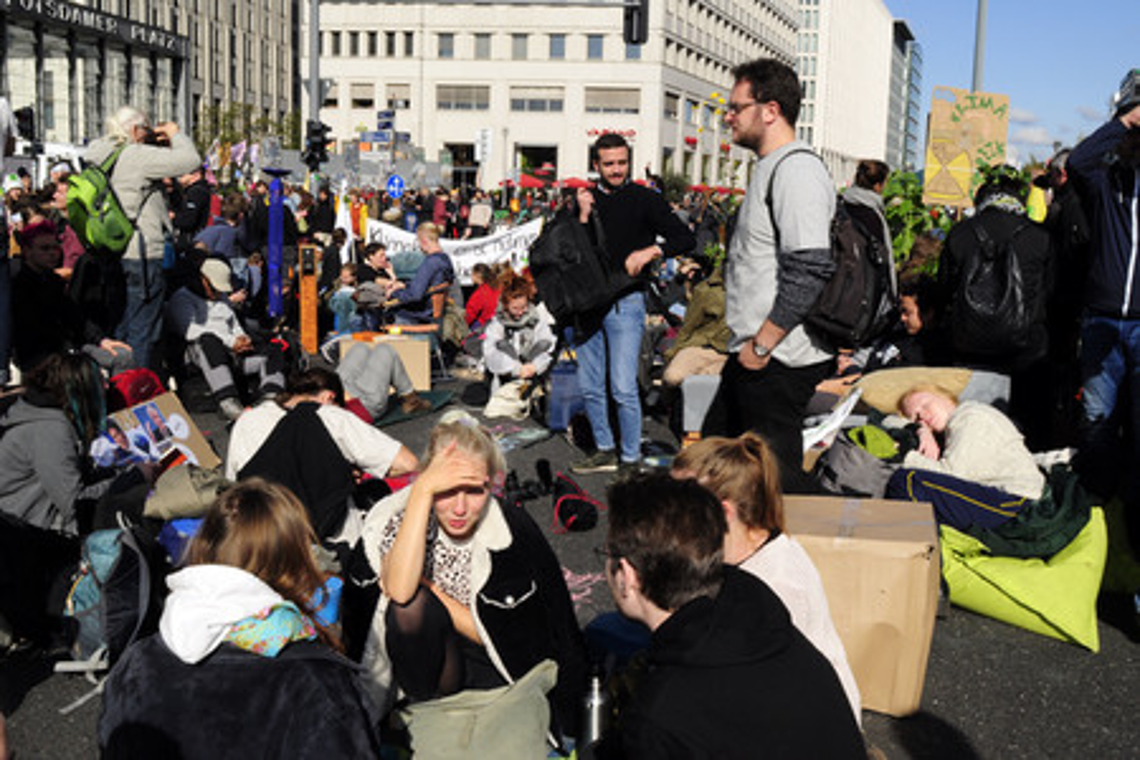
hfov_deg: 53.1
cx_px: 570
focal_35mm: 36
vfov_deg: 36.9
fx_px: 1140
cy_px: 380
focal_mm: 24
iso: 500
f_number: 25
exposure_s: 1/200
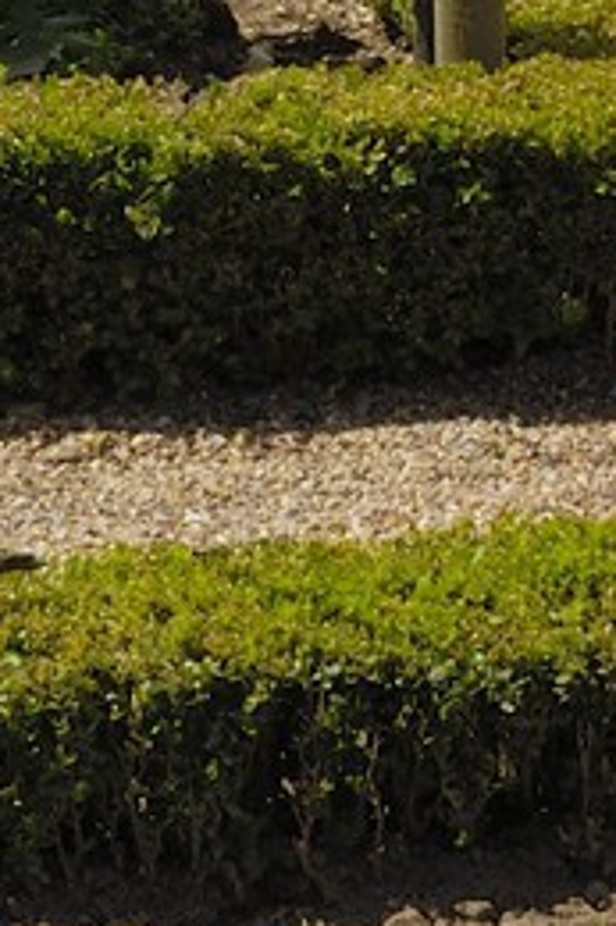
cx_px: 1246
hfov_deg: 5.2
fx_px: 6630
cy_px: -1197
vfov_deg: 7.5
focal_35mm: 258
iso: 100
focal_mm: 28
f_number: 13
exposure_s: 1/100
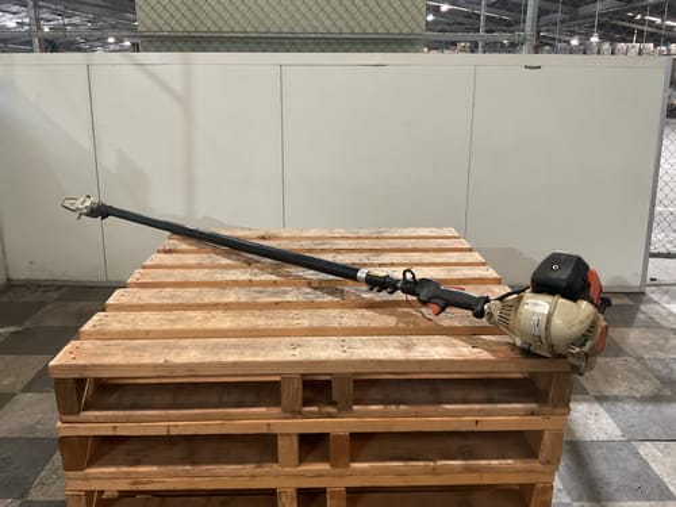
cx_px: 338
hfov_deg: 61.7
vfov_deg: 48.2
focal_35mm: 29
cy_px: 254
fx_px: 566
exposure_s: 1/33
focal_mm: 3
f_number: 1.8
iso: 250
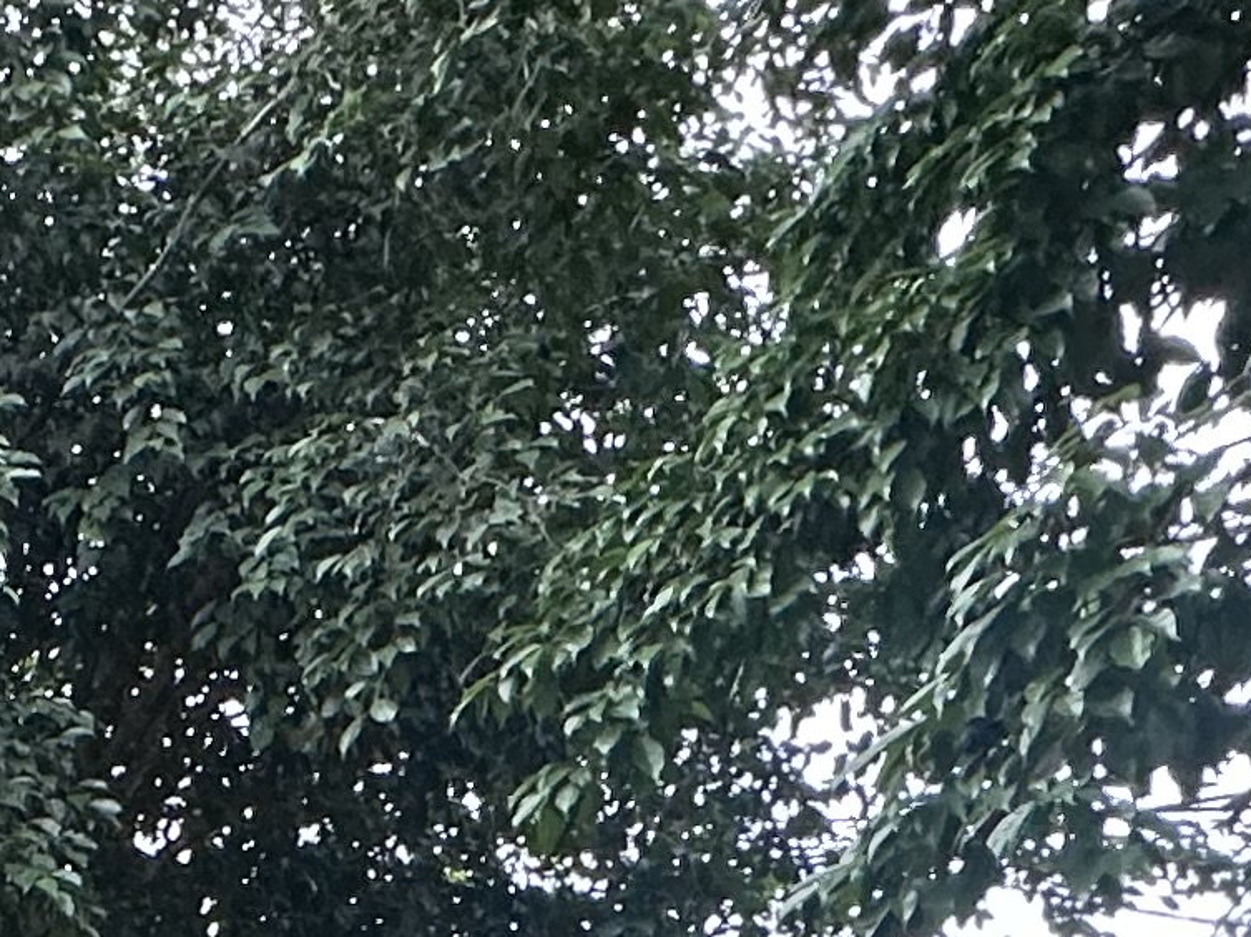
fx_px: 2709
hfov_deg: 23.9
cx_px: -214
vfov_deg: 15.4
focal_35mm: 75
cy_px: 1914
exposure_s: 1/99
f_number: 2.2
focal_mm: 2.22
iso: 160
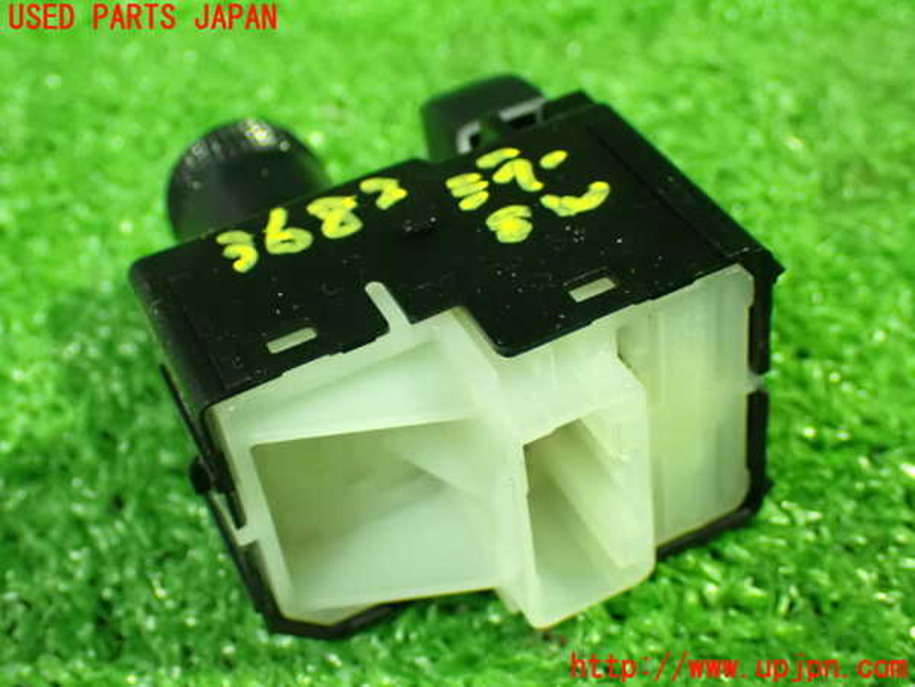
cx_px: 458
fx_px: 1427
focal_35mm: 54
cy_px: 344
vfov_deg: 27.0
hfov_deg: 35.5
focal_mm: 9.65
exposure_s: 1/25
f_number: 3.3
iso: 1600
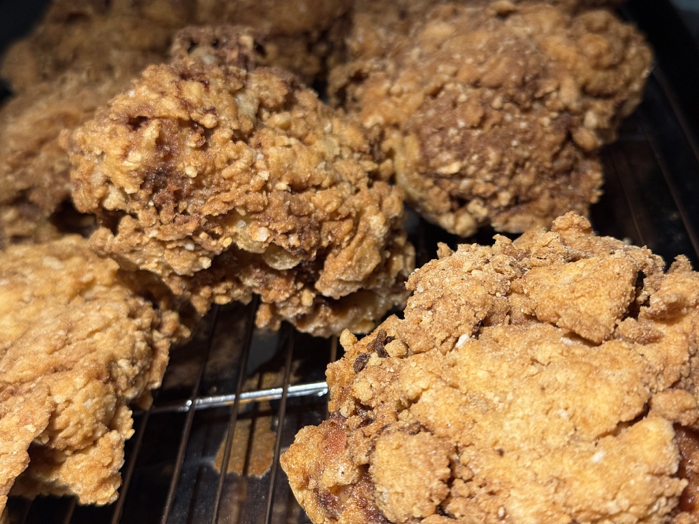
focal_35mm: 48
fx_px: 969
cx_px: 350
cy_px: 262
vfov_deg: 30.3
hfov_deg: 39.7
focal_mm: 6.76
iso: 200
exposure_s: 1/60
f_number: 1.78
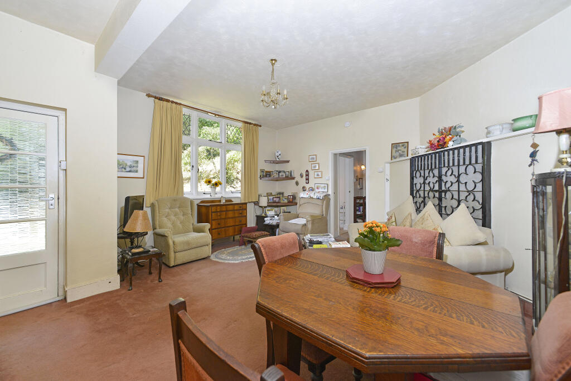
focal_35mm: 14
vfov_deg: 81.2
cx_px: 286
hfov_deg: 104.2
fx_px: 222
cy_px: 190
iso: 400
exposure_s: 1/100
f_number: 7.1
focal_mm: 14
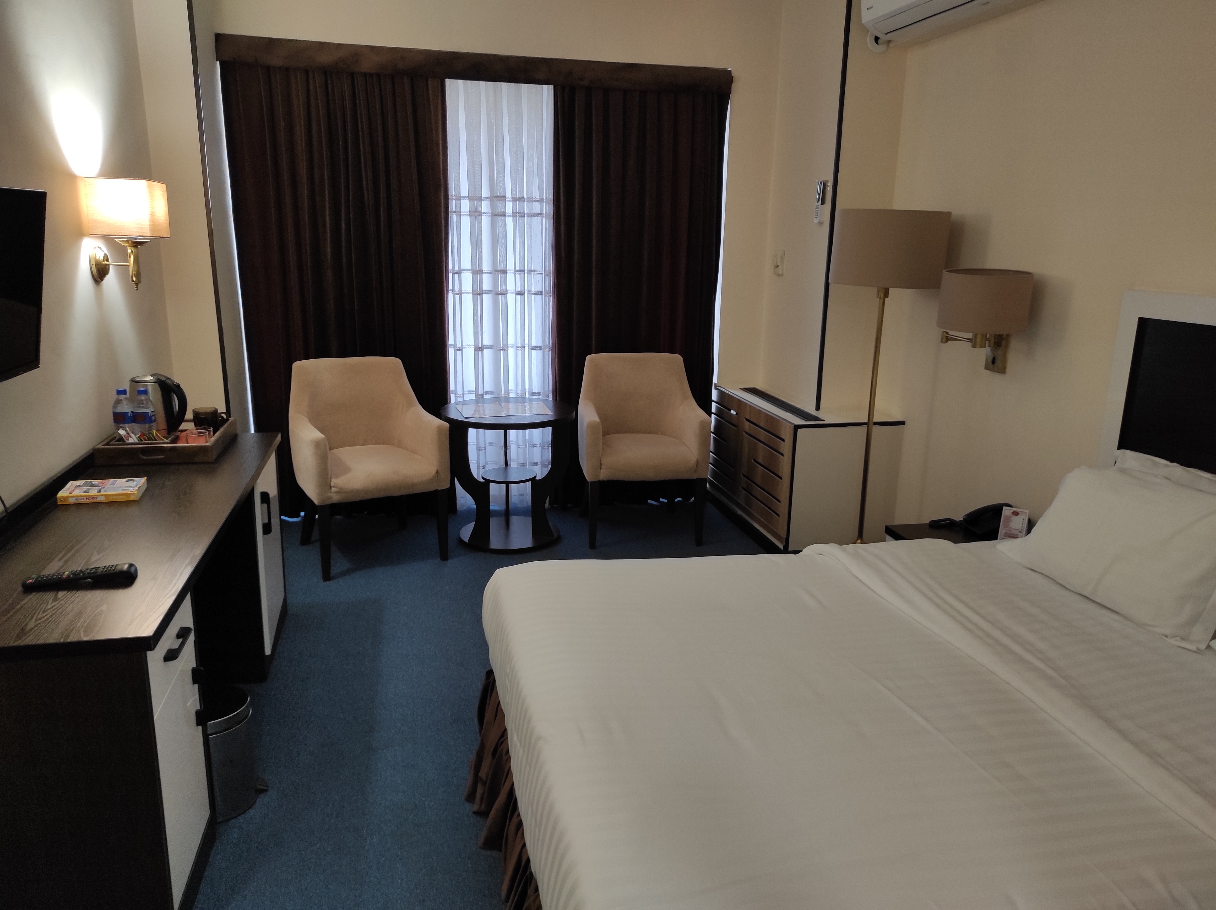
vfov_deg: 54.8
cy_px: 455
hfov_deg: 69.4
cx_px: 608
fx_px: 877
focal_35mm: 25
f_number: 1.89
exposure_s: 1/33
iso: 235
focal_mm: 5.43
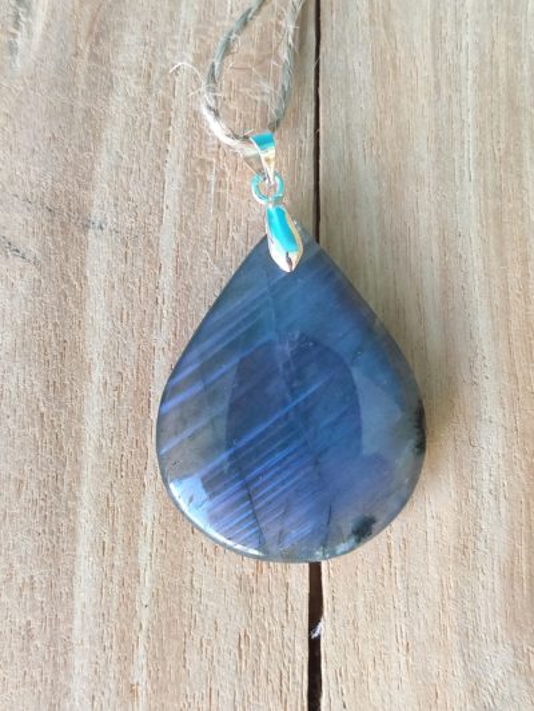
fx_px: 535
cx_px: 267
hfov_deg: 53.1
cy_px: 356
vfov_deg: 67.3
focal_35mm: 26
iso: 280
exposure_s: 1/50
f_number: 1.75
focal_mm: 4.77
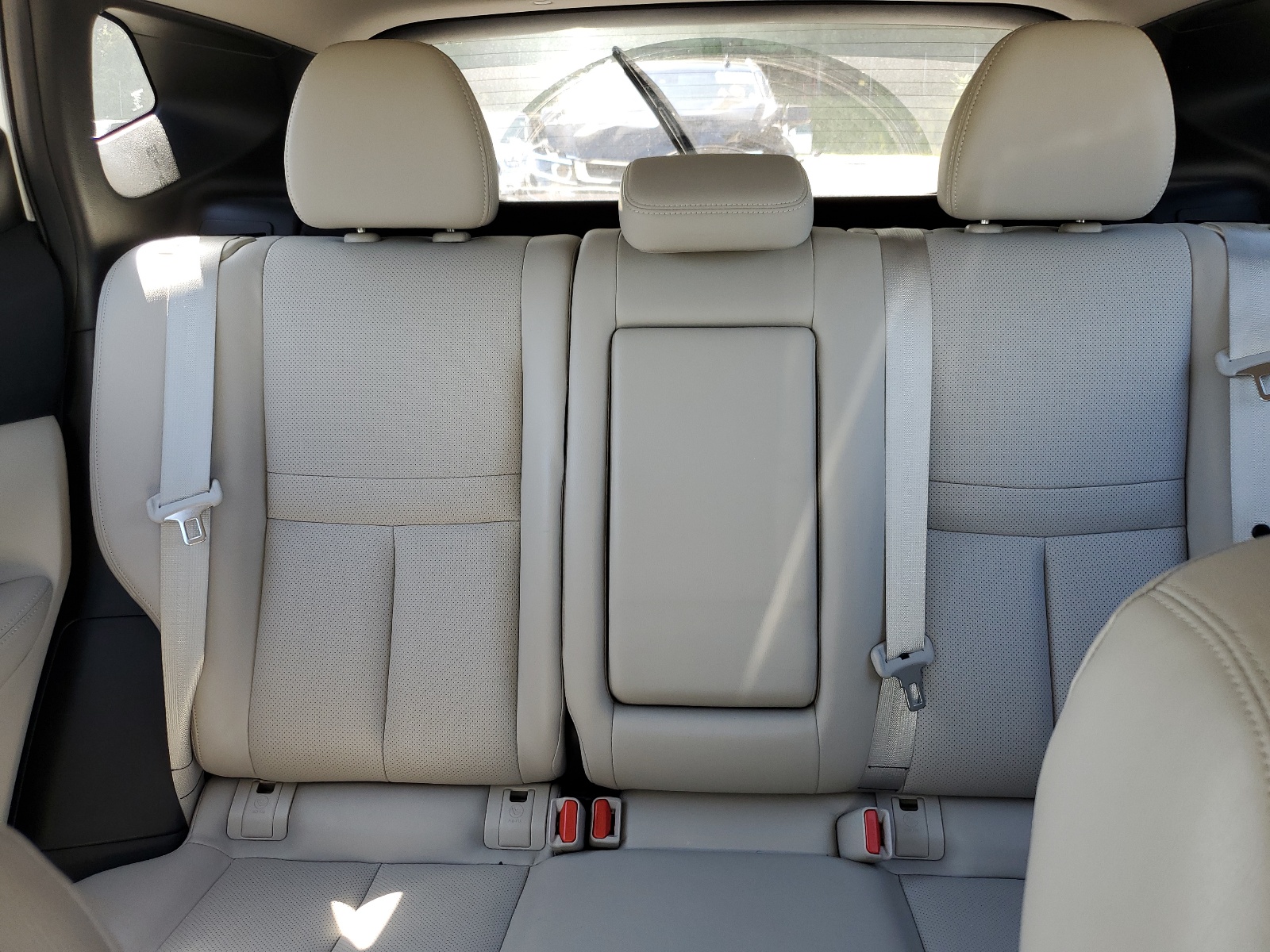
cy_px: 476
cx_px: 635
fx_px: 954
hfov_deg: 67.3
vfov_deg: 53.1
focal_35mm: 26
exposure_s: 1/222
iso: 50
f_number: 1.5
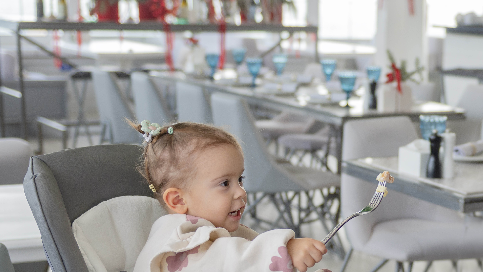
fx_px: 653
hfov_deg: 40.6
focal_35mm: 51
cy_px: 270
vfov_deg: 22.6
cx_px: 240
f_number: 2.8
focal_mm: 32
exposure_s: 1/250
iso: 250
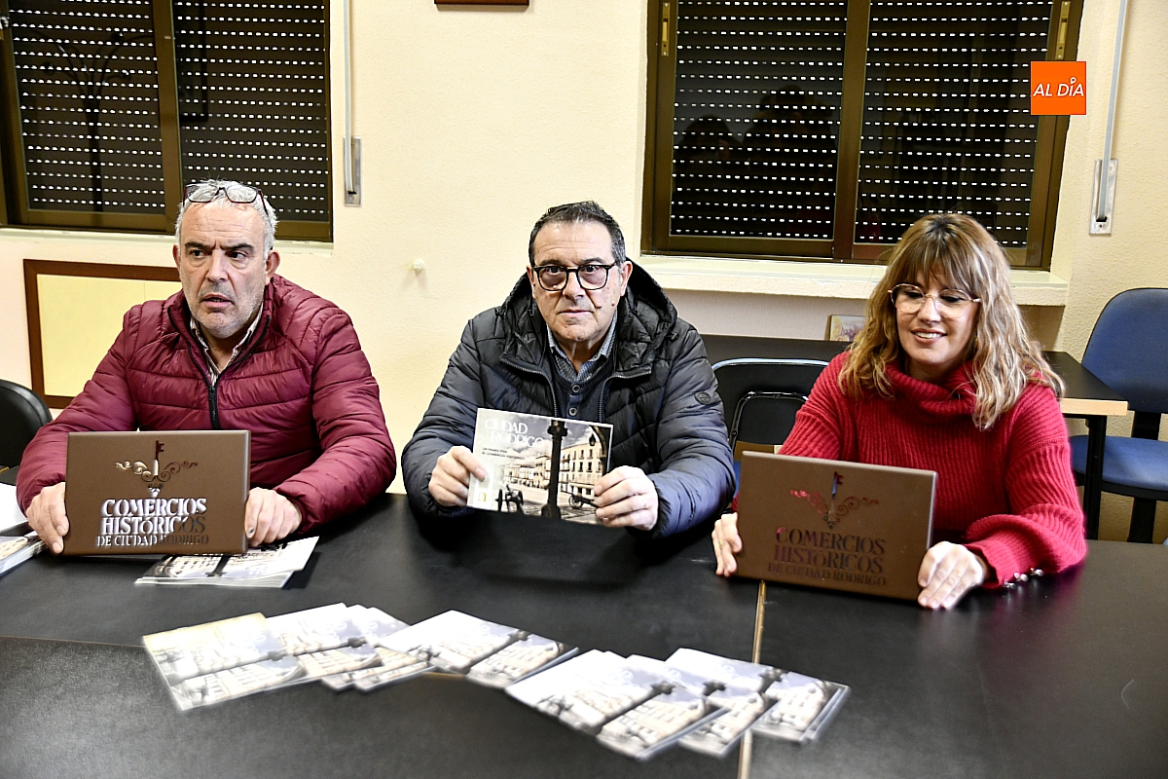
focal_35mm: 40
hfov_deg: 48.5
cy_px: 390
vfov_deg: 33.4
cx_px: 584
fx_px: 1298
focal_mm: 40
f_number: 3.3
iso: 1600
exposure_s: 1/160
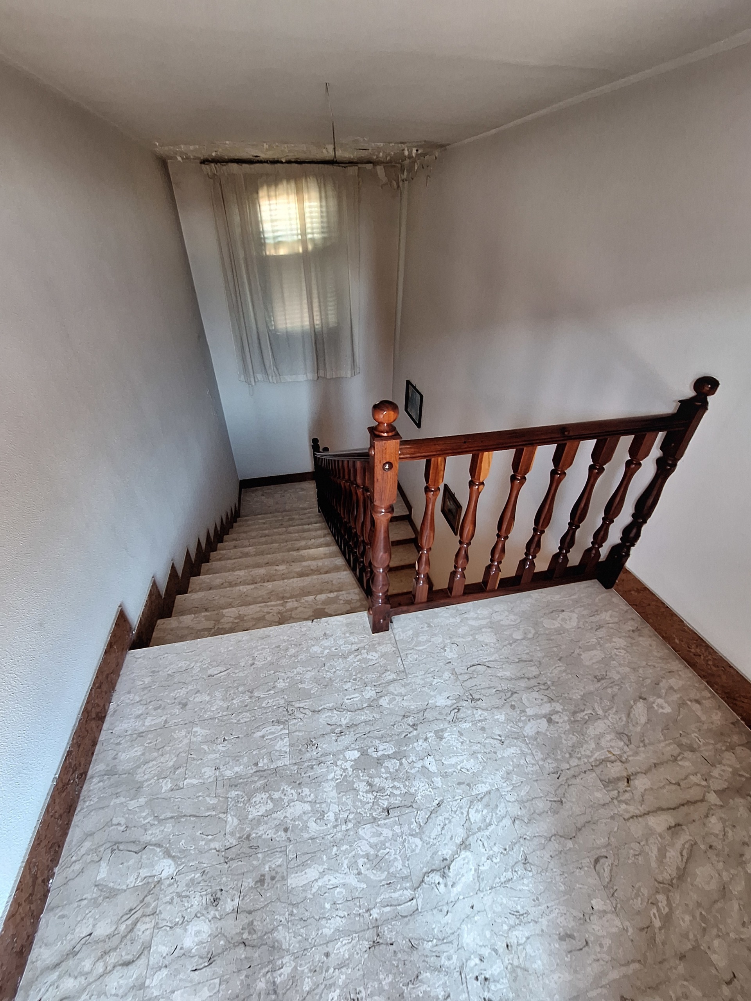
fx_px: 376
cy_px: 500
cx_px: 376
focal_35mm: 13
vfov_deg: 106.2
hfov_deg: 89.9
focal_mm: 1.74
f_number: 2.2
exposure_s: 1/40
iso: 200
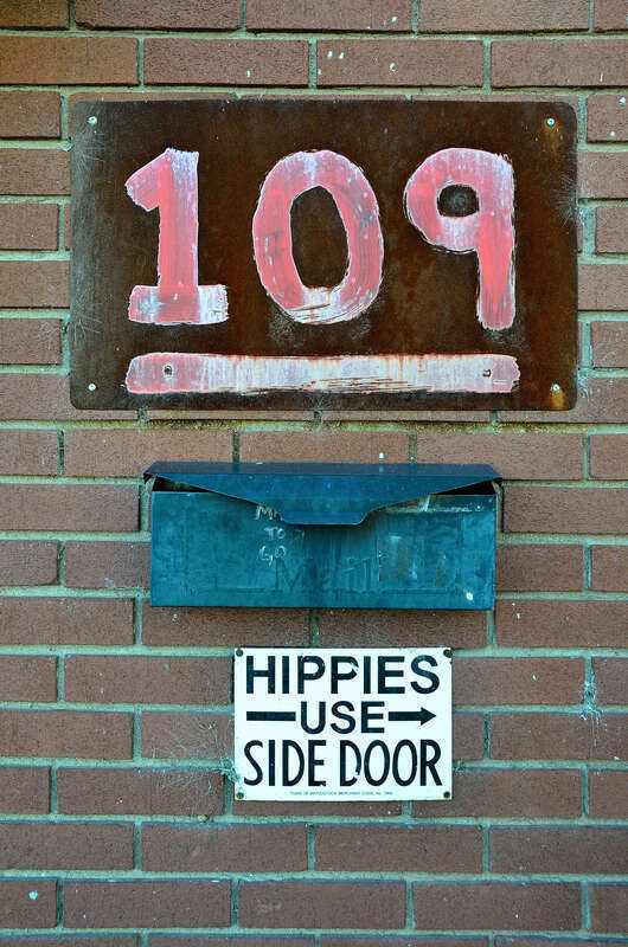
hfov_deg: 36.7
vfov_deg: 53.2
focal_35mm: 36
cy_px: 474
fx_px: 946
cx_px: 314
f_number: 8
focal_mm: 24
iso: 800
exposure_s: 1/100
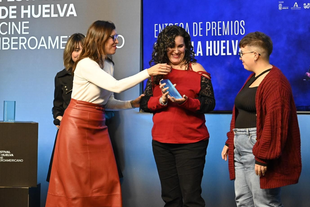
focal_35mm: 129
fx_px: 1107
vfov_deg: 10.7
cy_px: 91
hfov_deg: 15.9
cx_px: 175
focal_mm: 73
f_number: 6.3
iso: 5000
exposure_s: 1/250
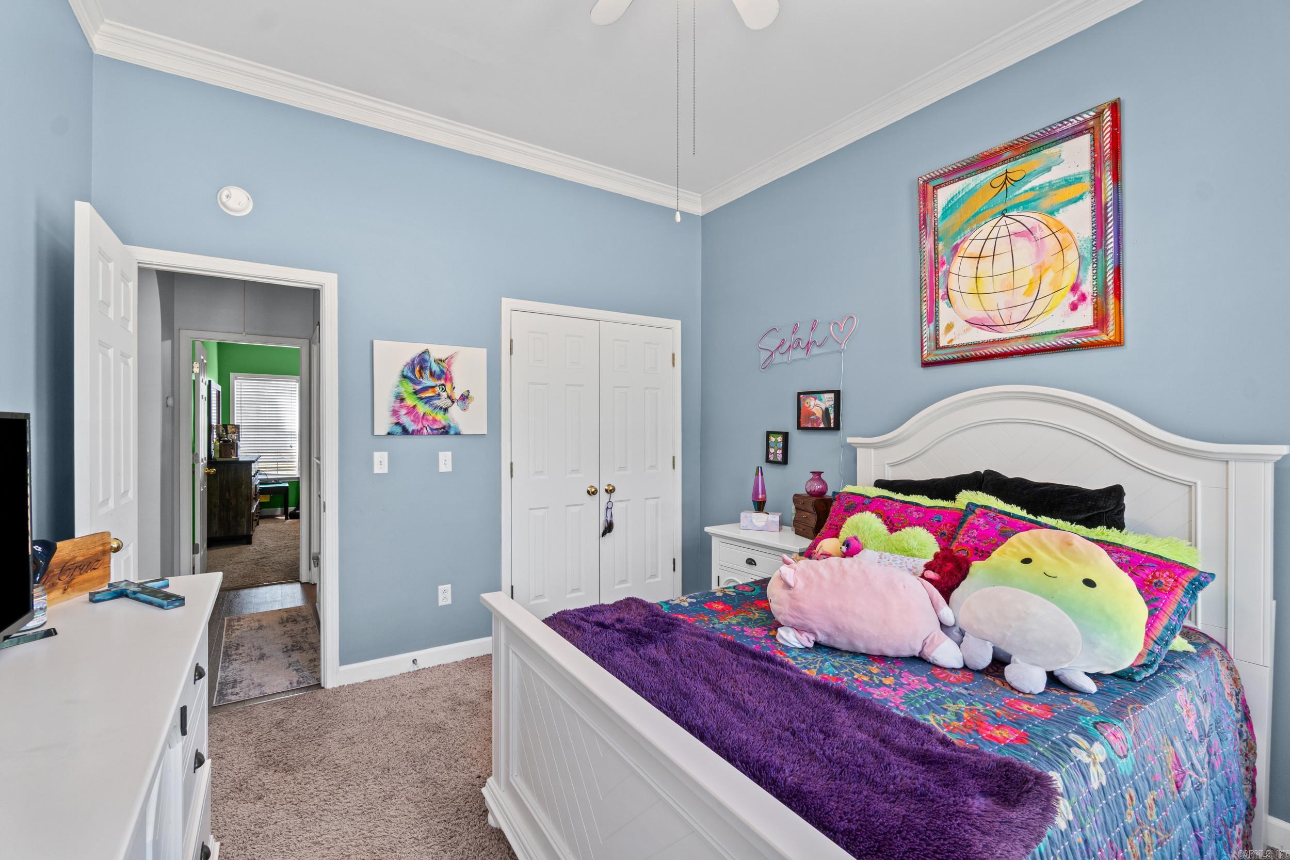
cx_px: 645
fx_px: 537
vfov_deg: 77.3
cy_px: 430
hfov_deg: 100.4
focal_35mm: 15
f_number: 9
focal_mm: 10
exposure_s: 1/3
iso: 250
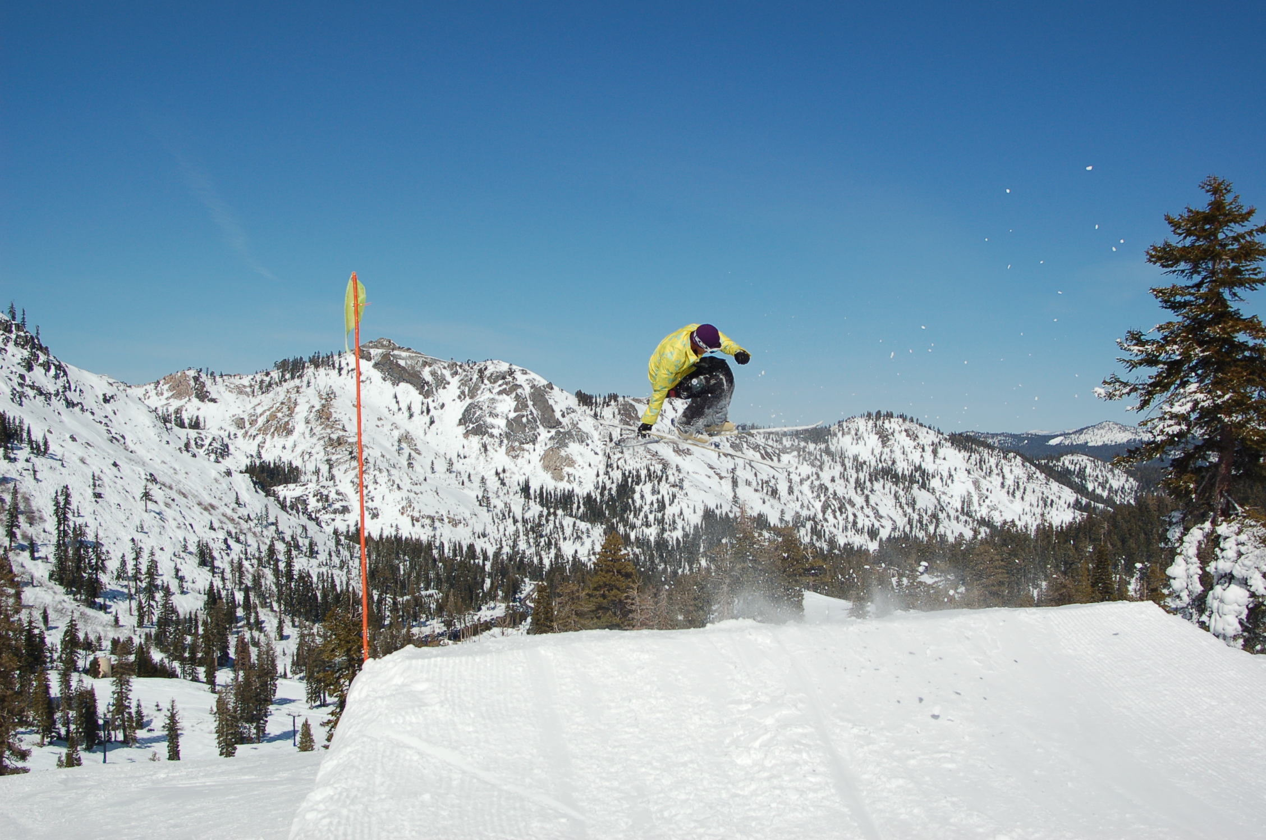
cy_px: 420
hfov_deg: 53.2
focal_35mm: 36
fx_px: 1264
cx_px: 633
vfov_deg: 36.7
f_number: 8
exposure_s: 1/1000
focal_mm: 24
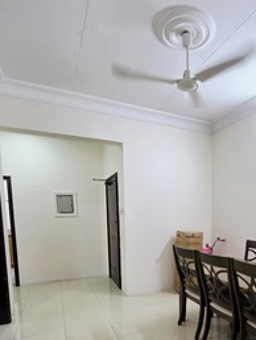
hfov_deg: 57.0
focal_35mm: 23
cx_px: 180
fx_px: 226
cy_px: 241
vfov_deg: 70.5
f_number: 1.9
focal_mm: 2.2
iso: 160
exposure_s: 1/101
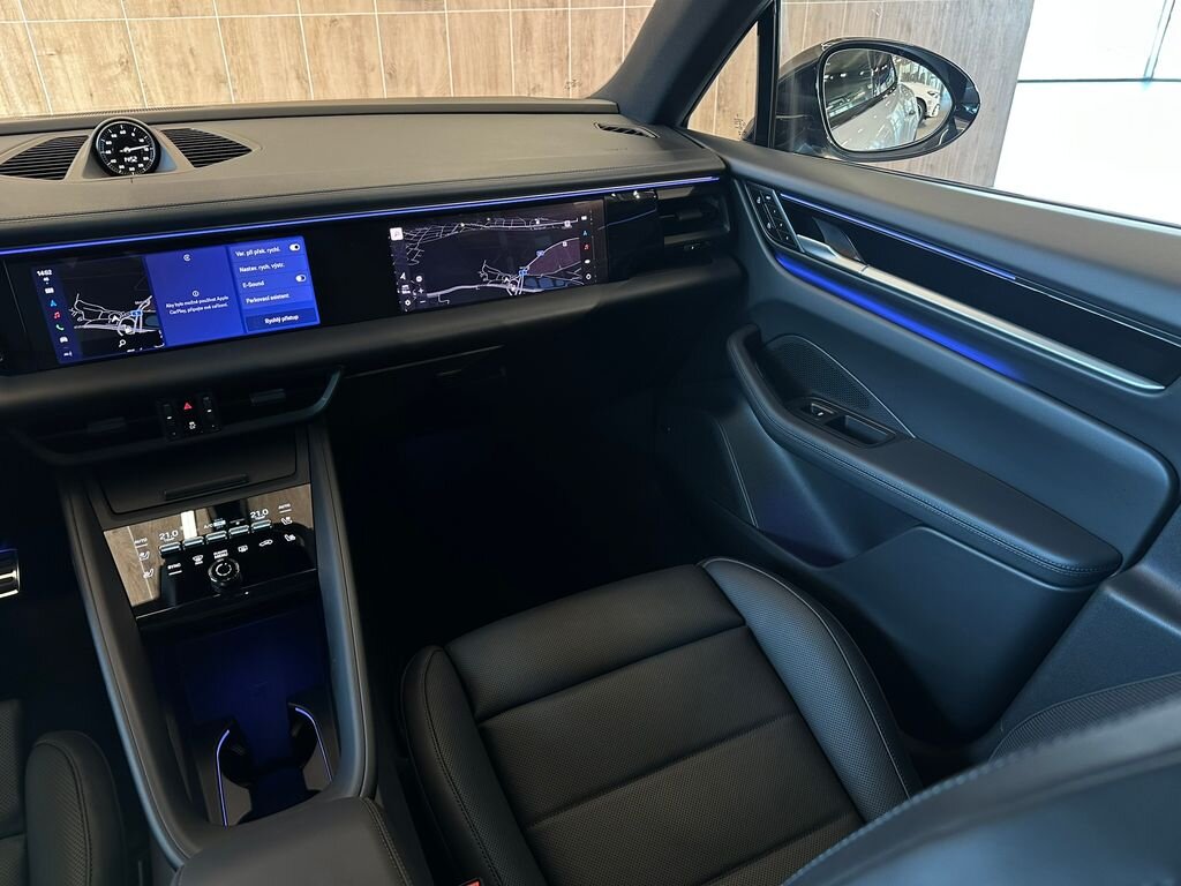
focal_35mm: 24
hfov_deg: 71.6
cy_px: 443
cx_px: 590
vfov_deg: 56.8
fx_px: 819
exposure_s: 1/50
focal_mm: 6.86
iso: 200
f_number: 1.78
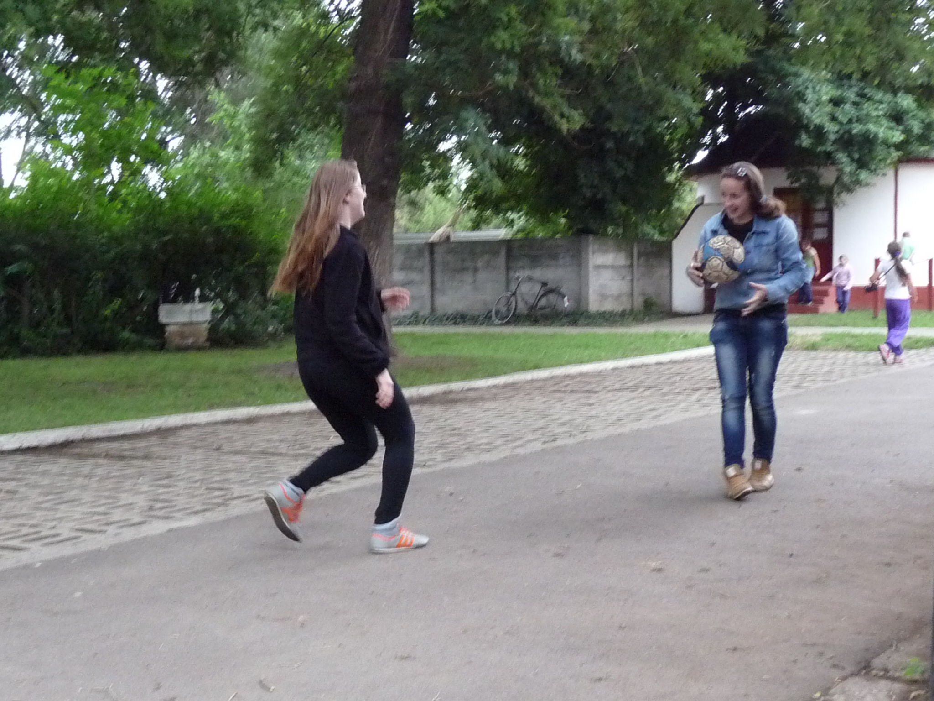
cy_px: 350
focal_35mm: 51
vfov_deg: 28.6
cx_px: 467
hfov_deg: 37.5
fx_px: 1376
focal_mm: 5.1
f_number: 2.8
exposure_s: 1/160
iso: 400
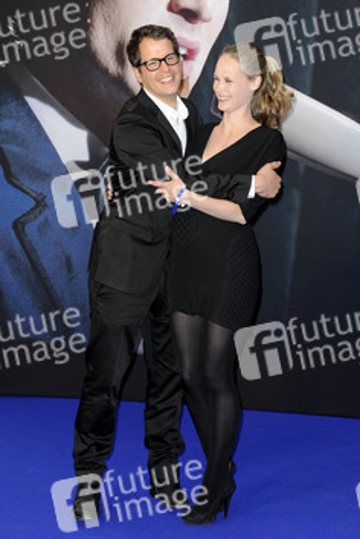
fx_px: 1440
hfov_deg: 14.3
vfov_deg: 21.2
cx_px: 174
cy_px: 268
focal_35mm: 96
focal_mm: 85
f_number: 6.3
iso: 500
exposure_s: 1/125
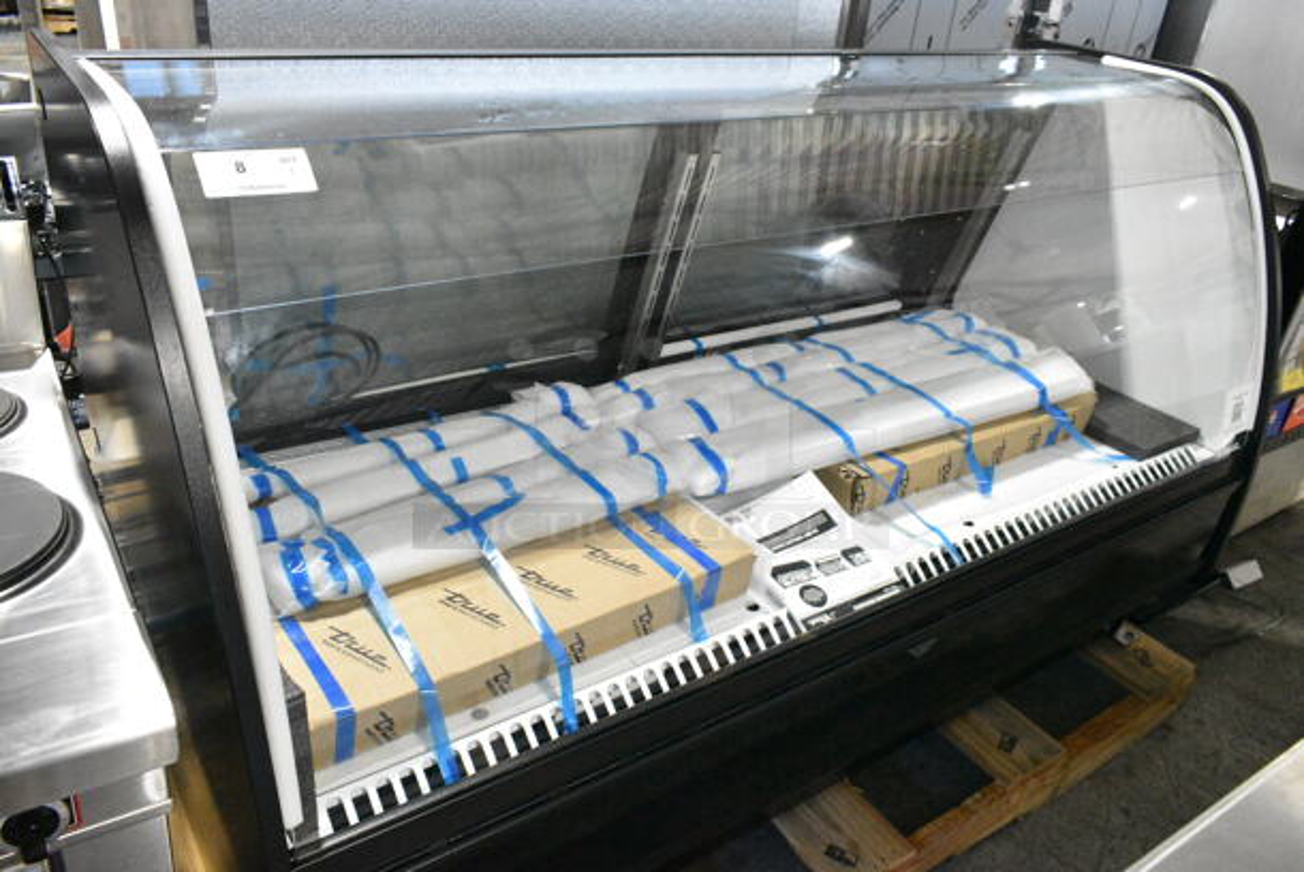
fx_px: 979
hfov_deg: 67.3
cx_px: 652
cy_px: 436
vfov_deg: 48.0
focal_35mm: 27
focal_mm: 18
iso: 6400
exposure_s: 1/200
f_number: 7.1
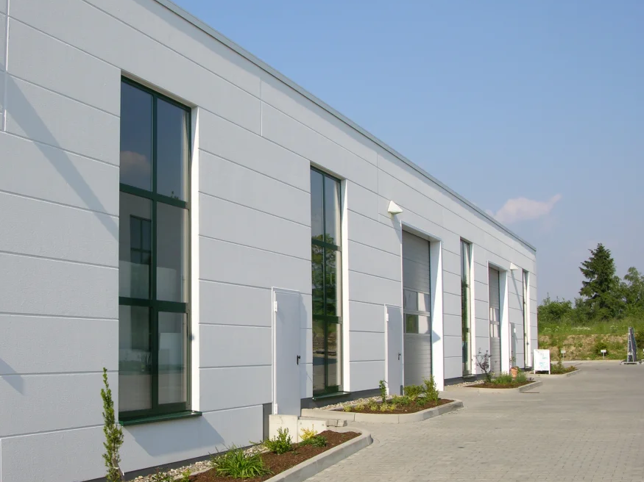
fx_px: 893
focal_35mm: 48
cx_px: 218
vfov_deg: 30.2
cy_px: 287
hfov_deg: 39.2
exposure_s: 1/219
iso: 50
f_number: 6.3
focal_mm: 8.9
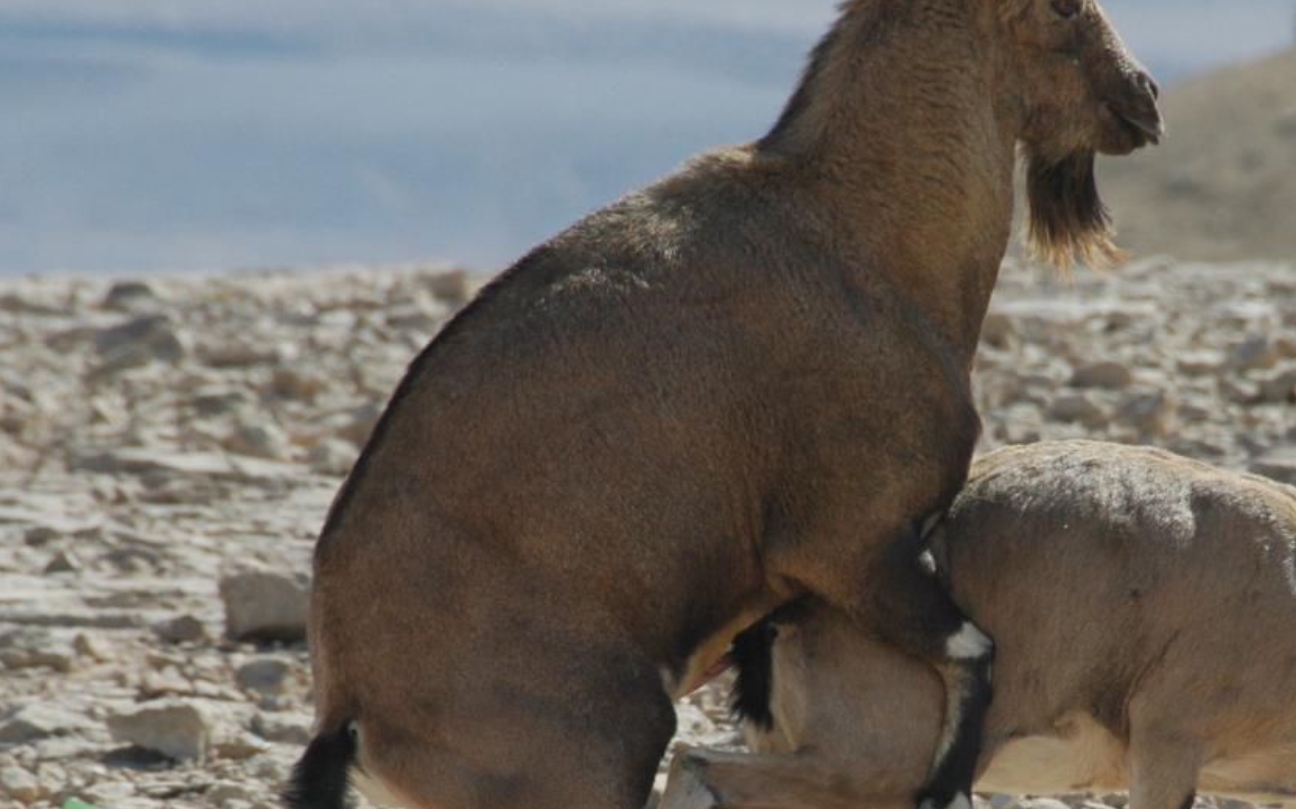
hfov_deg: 3.6
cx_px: 918
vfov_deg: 2.2
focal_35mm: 587
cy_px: 698
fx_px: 20726
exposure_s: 1/1000
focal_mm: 200
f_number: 8
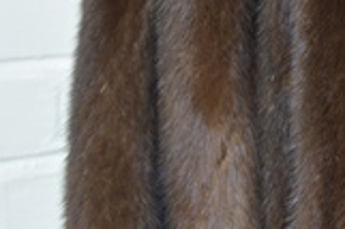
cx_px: 523
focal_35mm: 157
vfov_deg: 8.7
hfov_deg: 12.4
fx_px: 1503
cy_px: 218
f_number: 4.5
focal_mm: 28
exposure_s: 1/60
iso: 500
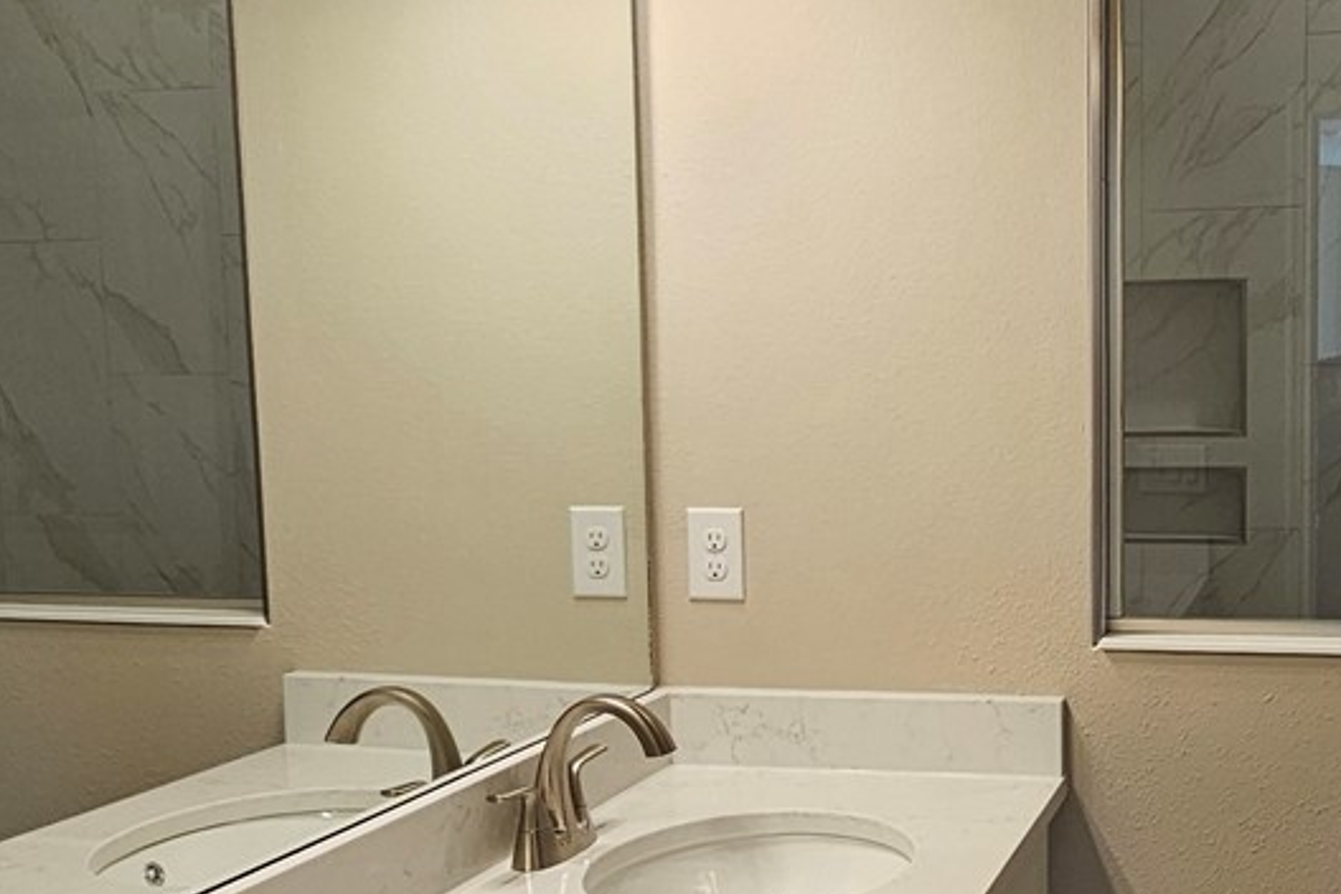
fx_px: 1527
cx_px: 973
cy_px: 604
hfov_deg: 46.1
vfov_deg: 32.3
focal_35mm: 41
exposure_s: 1/60
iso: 50
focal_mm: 2.2
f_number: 2.2
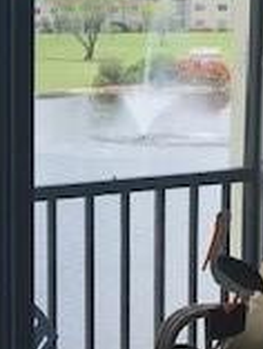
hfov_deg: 12.8
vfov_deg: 17.3
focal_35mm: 114
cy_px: 189
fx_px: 1153
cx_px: -25
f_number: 1.8
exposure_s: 1/855
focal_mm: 3.99
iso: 20
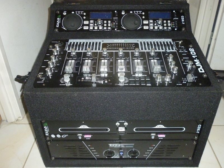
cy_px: 84
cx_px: 112
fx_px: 207
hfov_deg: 56.8
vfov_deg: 44.2
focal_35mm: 32
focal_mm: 5.7
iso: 400
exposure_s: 1/60
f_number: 3.3
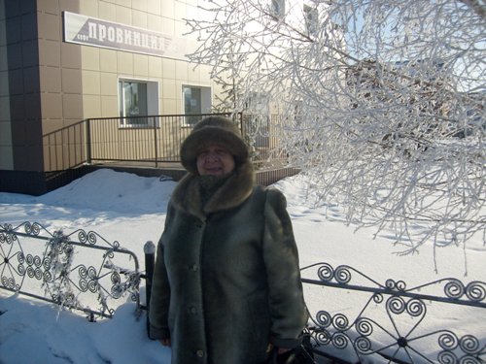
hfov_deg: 52.6
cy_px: 182
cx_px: 243
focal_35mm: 35
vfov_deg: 40.7
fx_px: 491
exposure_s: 1/350
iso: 80
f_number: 7.1
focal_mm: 5.8
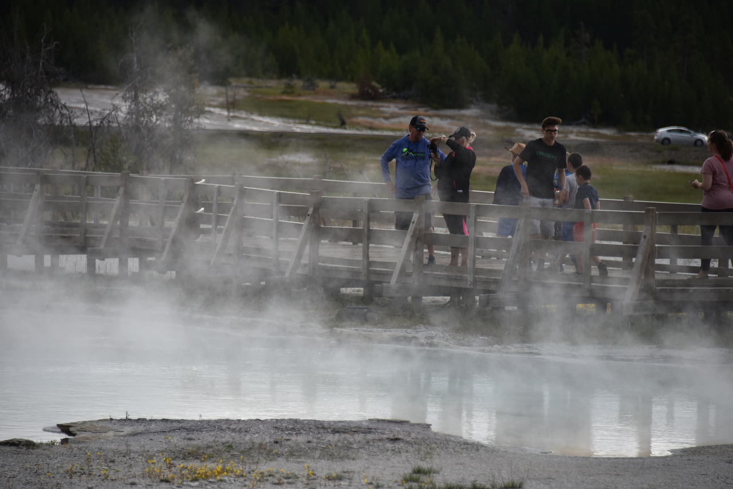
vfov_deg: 6.5
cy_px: 244
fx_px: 4277
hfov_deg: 9.8
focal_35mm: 210
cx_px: 366
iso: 640
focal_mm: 210
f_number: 5.6
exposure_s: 1/500
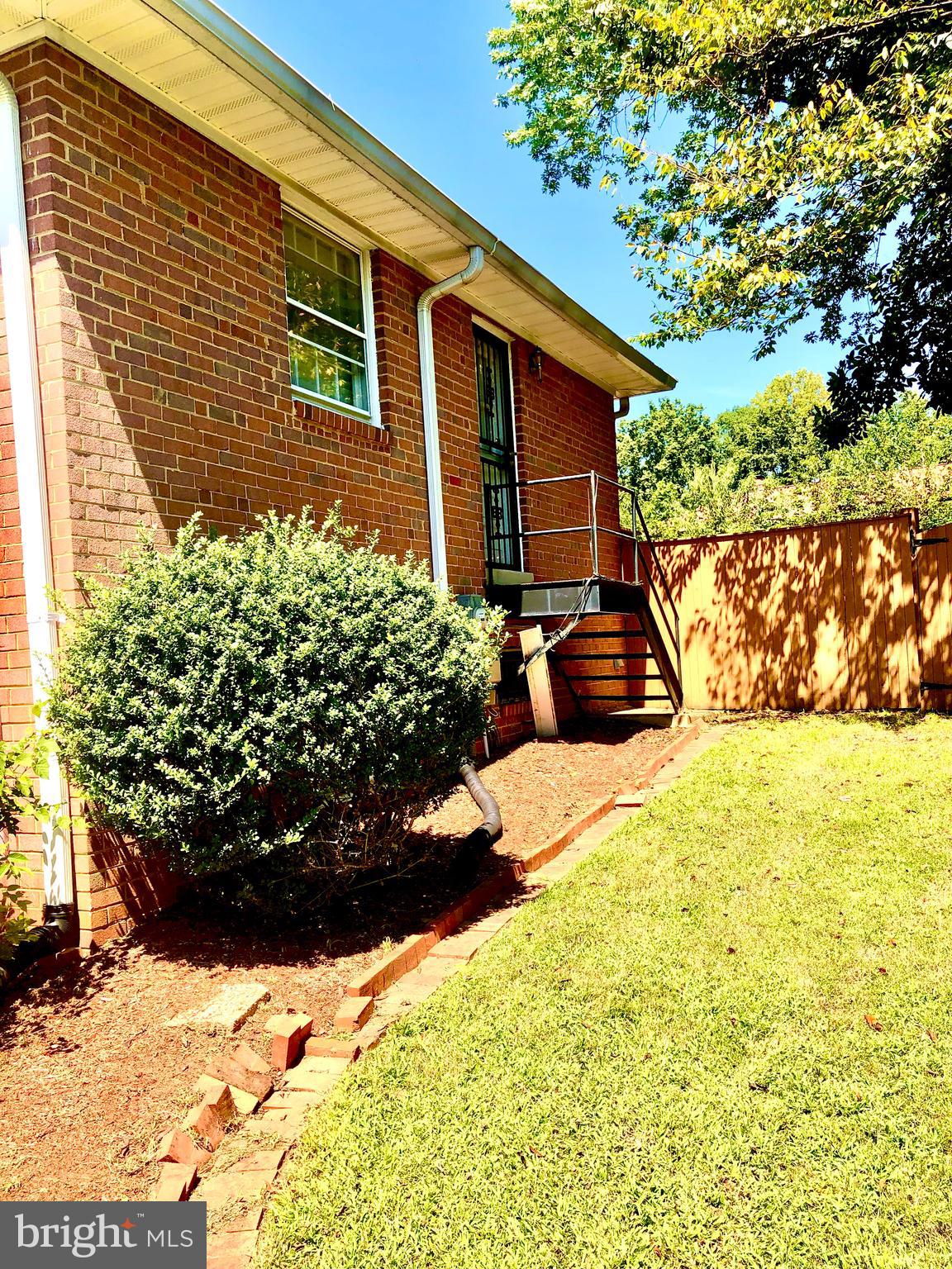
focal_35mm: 28
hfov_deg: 49.7
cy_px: 634
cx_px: 476
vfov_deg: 63.4
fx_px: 1027
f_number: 1.8
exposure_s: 1/800
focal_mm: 3.99
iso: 20
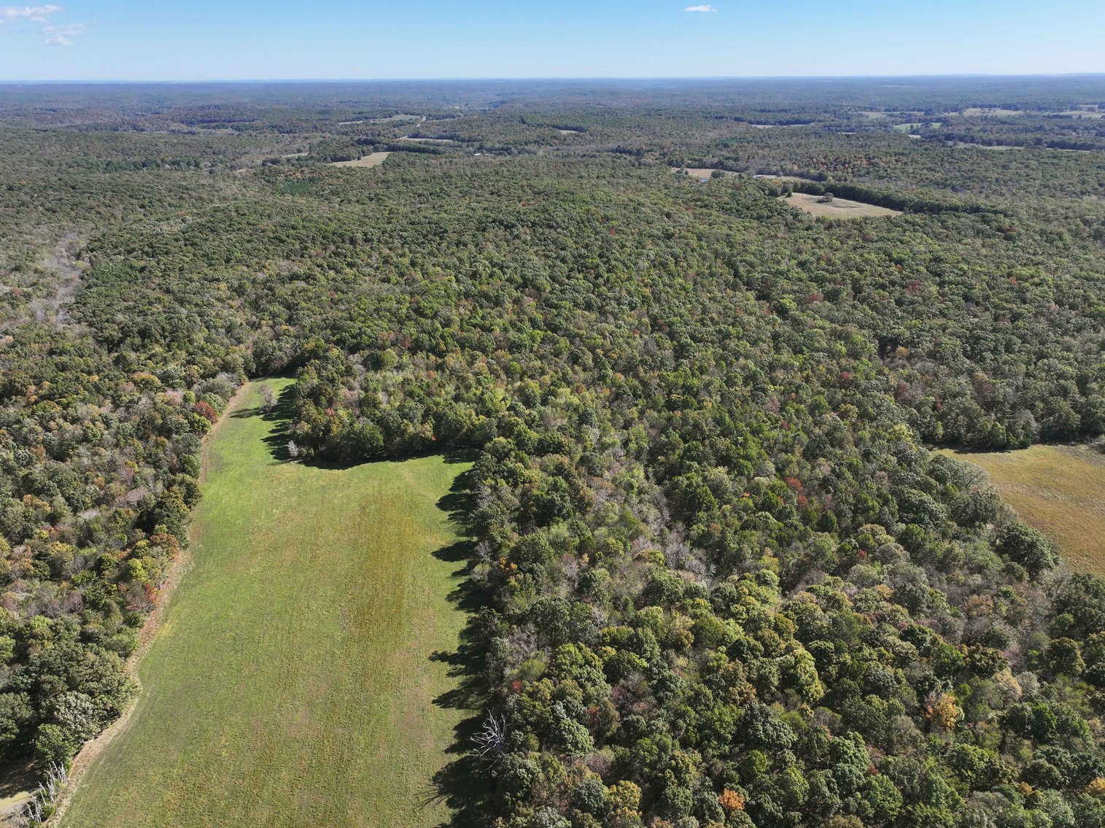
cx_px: 552
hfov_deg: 71.6
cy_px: 414
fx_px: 766
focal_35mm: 24
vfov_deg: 56.8
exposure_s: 1/2000
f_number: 2.8
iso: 170
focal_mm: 12.29
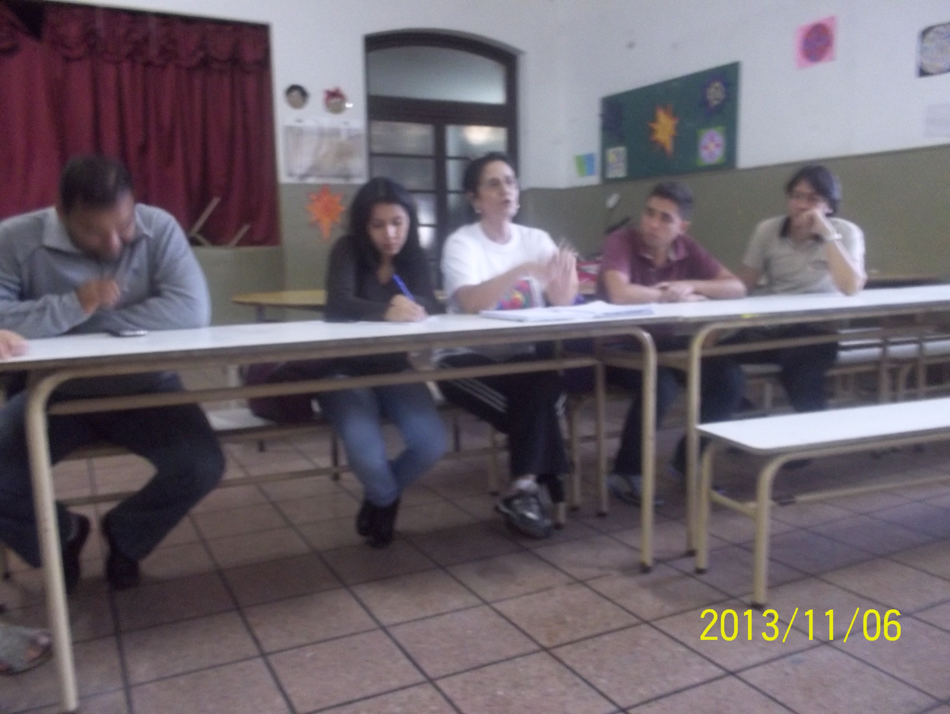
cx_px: 475
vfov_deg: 48.3
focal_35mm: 29
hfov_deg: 61.6
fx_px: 797
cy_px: 357
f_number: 3.3
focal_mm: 4.1
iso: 400
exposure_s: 1/8
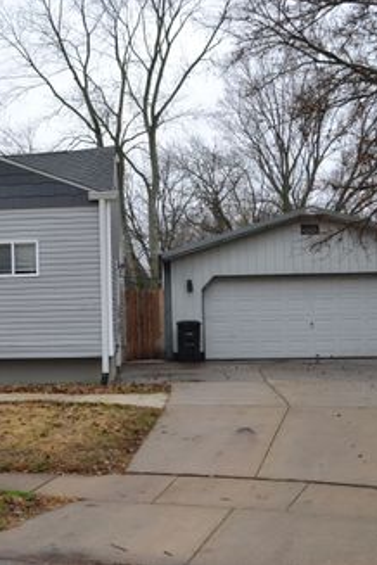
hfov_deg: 24.0
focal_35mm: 55
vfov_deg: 36.2
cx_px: 43
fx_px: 864
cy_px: 281
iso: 180
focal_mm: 24
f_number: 5.6
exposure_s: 1/125
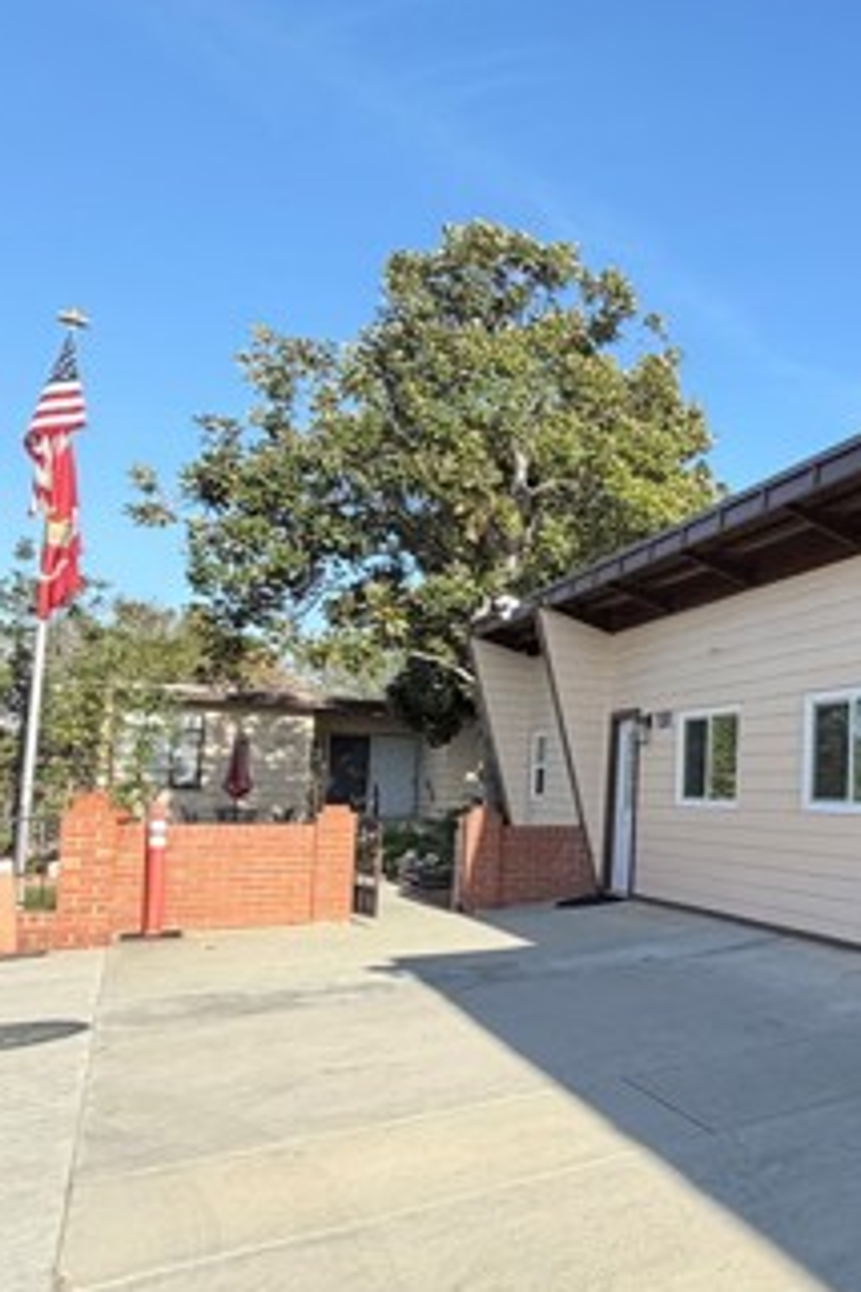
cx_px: 1195
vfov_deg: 63.2
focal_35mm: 29
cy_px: 757
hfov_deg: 31.2
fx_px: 1040
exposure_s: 1/631
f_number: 2.2
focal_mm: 2.22
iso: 40
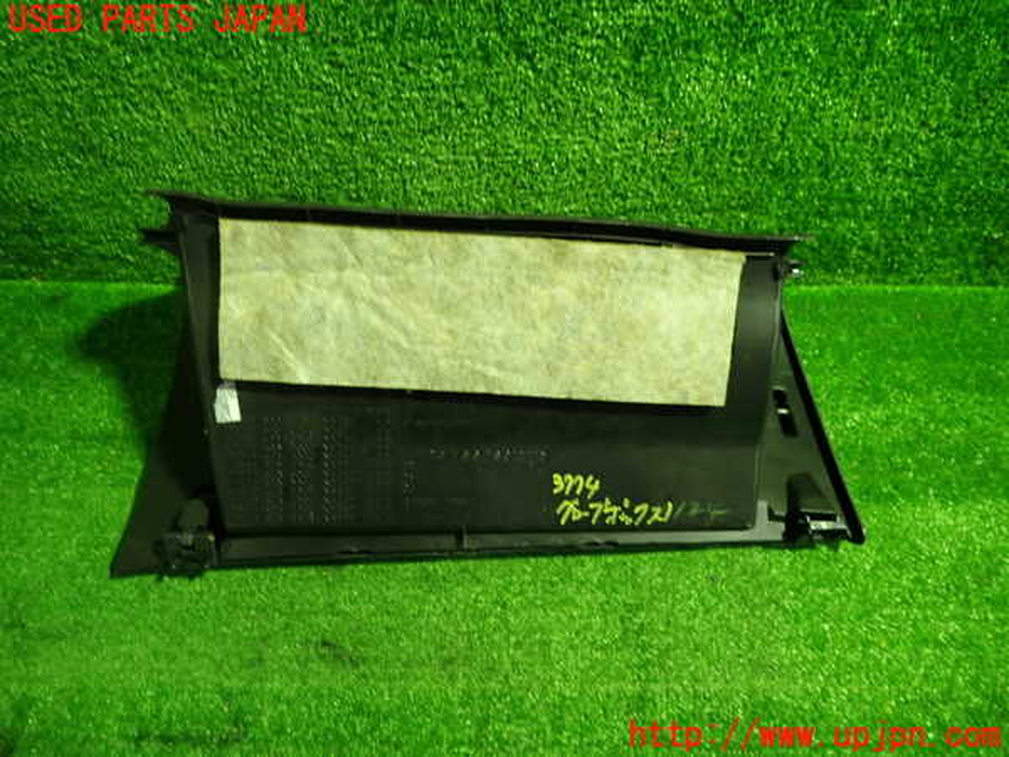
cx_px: 504
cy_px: 378
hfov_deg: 69.4
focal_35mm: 25
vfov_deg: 54.9
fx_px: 729
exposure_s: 1/30
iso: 250
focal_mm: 4.5
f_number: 2
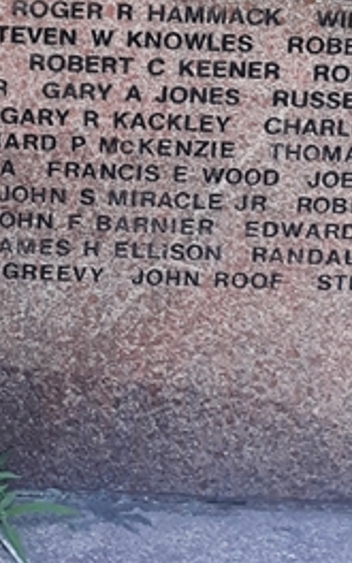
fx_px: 1765
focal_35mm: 115
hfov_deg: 10.9
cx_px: -198
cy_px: -326
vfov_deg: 16.3
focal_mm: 3.7
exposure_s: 1/746
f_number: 1.7
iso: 40
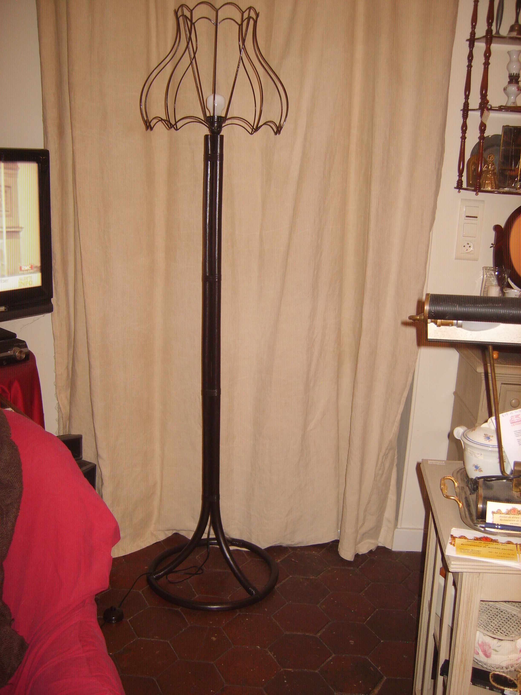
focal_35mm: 35
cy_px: 348
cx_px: 260
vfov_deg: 52.6
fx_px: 702
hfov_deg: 40.7
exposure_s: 1/30
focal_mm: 7.4
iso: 100
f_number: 2.8
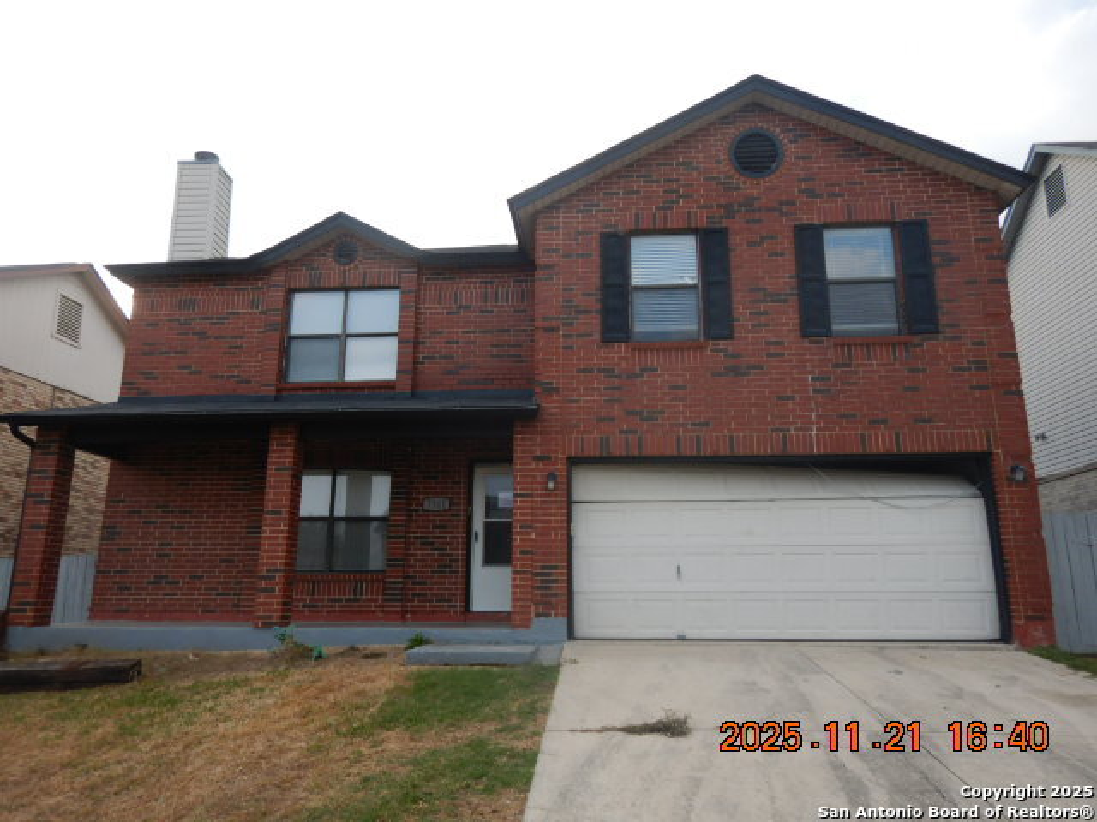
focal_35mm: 24
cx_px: 548
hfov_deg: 71.6
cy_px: 411
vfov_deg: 56.8
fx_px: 761
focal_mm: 4.3
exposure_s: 1/800
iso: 125
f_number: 2.8
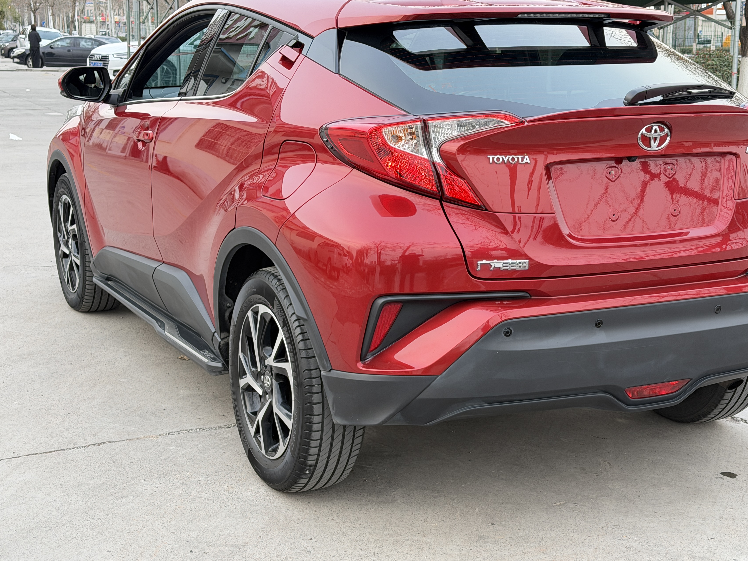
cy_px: 303
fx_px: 1232
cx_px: 429
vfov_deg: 25.7
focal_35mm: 57
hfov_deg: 33.7
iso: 100
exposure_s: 1/77
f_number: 1.78
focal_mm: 6.76
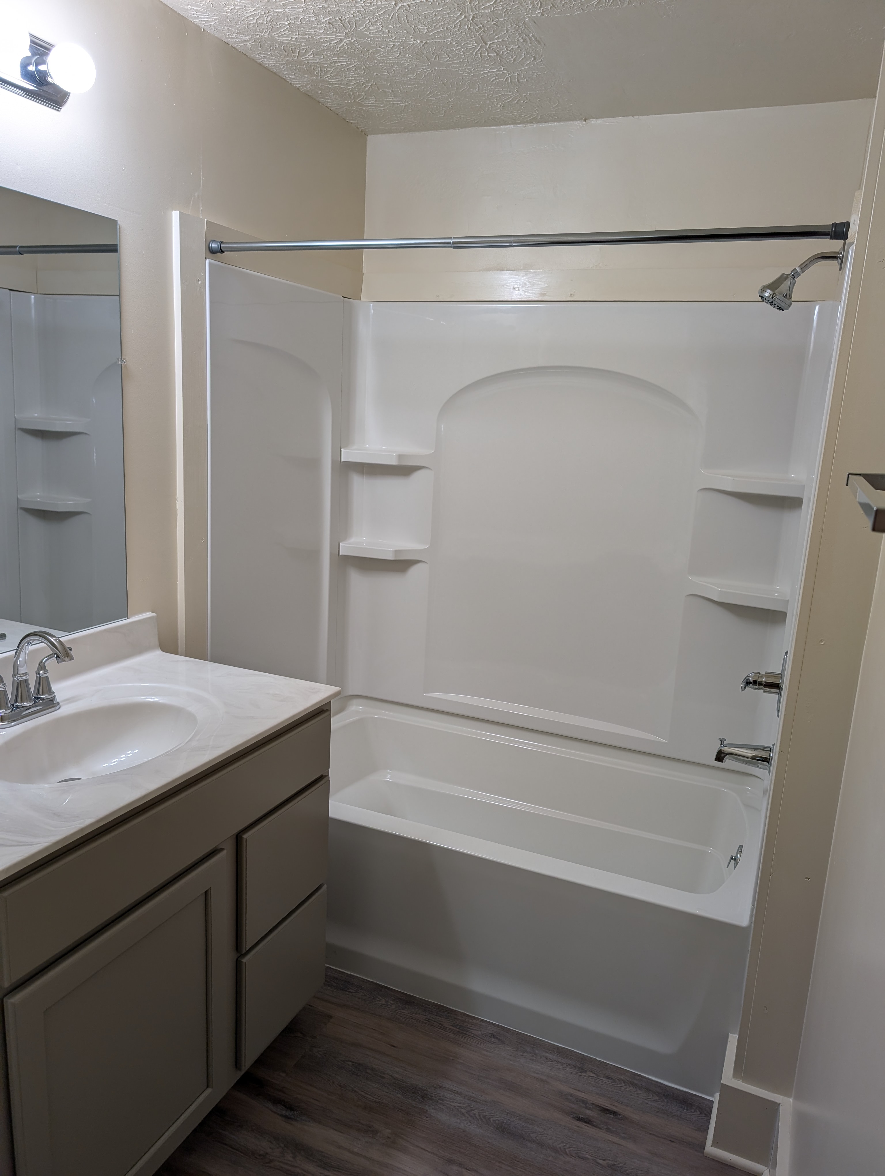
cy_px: 588
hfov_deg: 56.9
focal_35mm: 24
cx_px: 442
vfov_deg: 71.5
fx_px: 816
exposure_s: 1/23.8
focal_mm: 6.9
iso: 21
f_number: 1.68
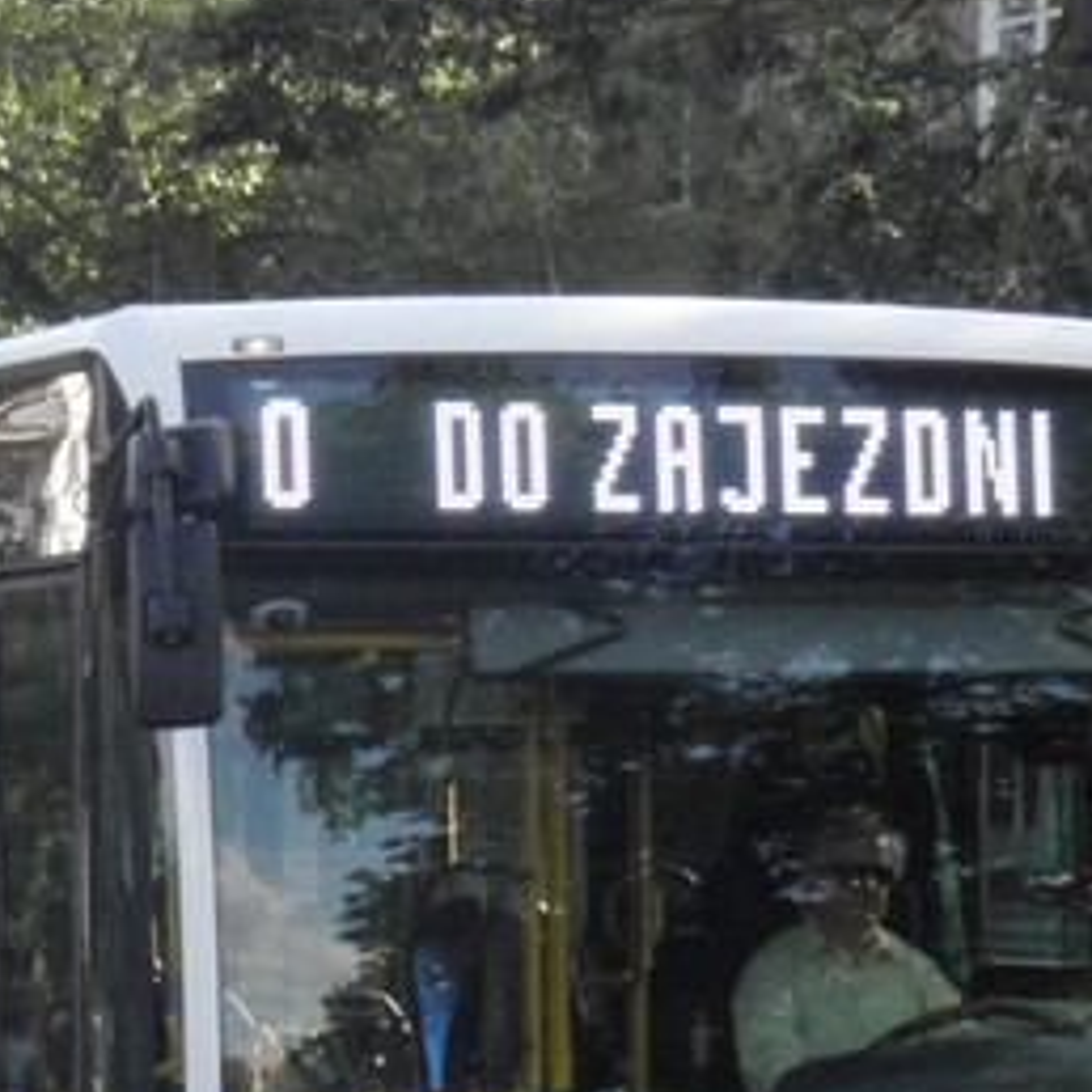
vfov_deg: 9.8
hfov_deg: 9.7
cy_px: 548
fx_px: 6389
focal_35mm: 179
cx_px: 21
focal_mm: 10.43
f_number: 4.5
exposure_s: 1/500
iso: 400
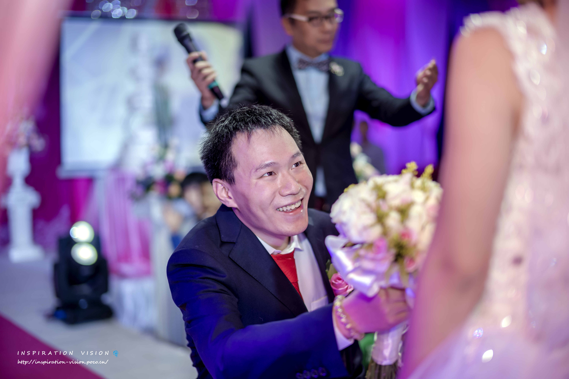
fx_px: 790
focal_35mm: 50
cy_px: 190
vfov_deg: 27.0
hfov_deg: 39.6
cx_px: 284
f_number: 1.4
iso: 100
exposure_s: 1/200
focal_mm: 50
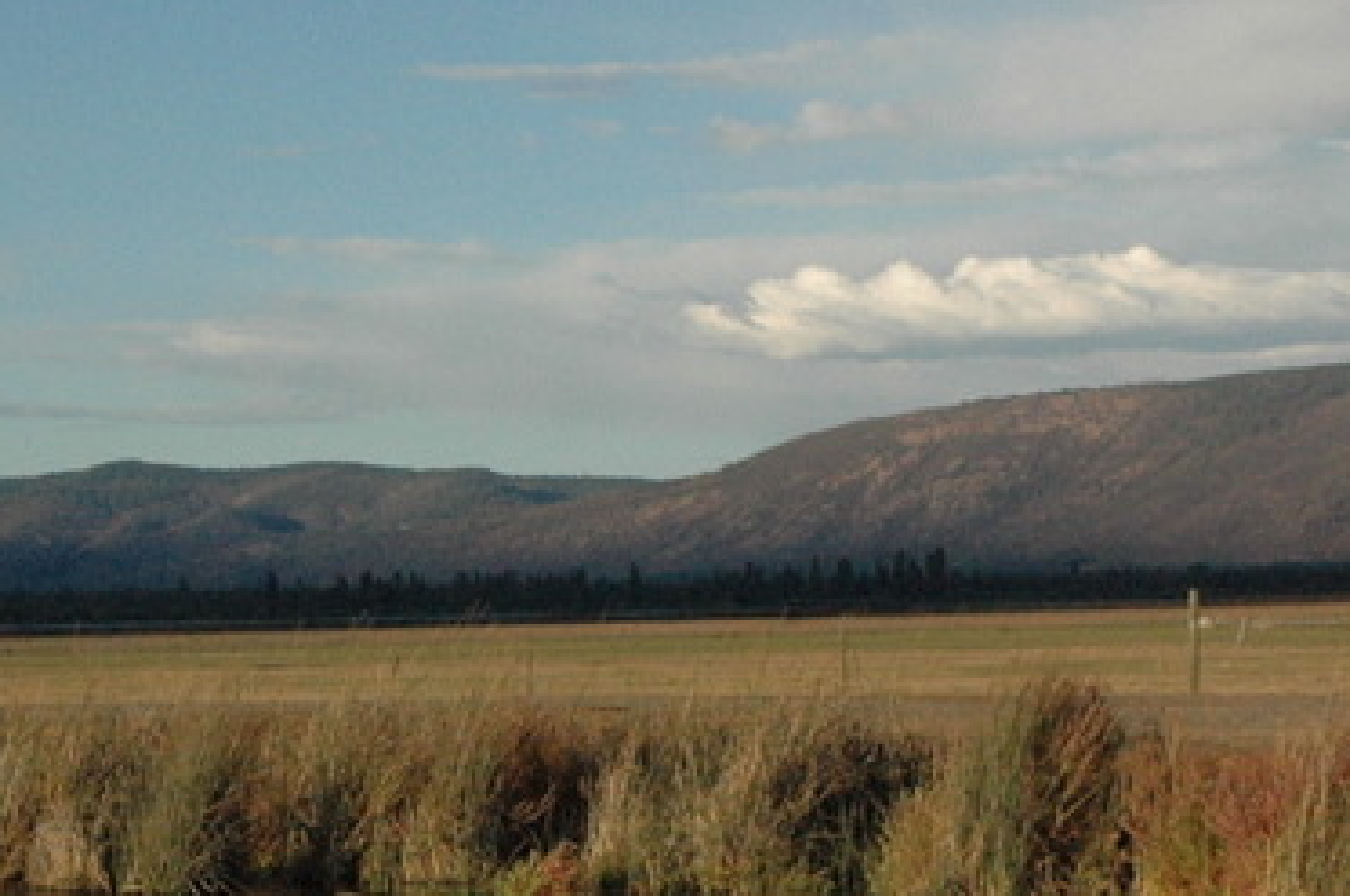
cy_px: 655
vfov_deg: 13.6
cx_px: 345
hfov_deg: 20.3
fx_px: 3748
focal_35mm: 100
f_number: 14
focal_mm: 31
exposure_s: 1/800
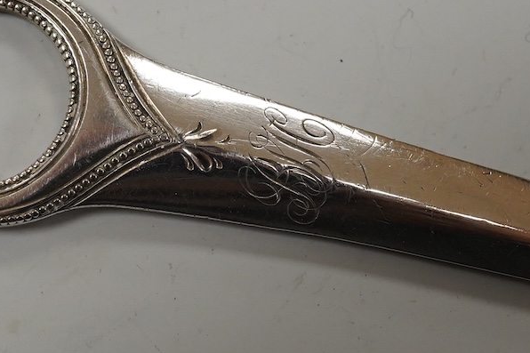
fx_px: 1251
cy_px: 148
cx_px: 210
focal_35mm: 85
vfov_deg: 16.1
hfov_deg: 23.9
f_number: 9
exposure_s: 1/400
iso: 2500
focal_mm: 30
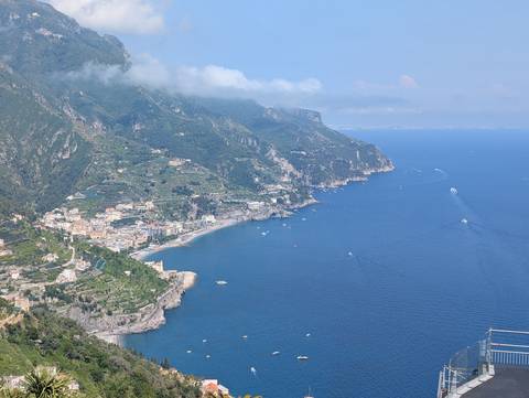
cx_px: 264
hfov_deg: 38.9
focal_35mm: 49
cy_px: 199
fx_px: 750
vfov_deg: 29.7
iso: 20
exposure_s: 1/906
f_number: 1.68
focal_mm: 6.9
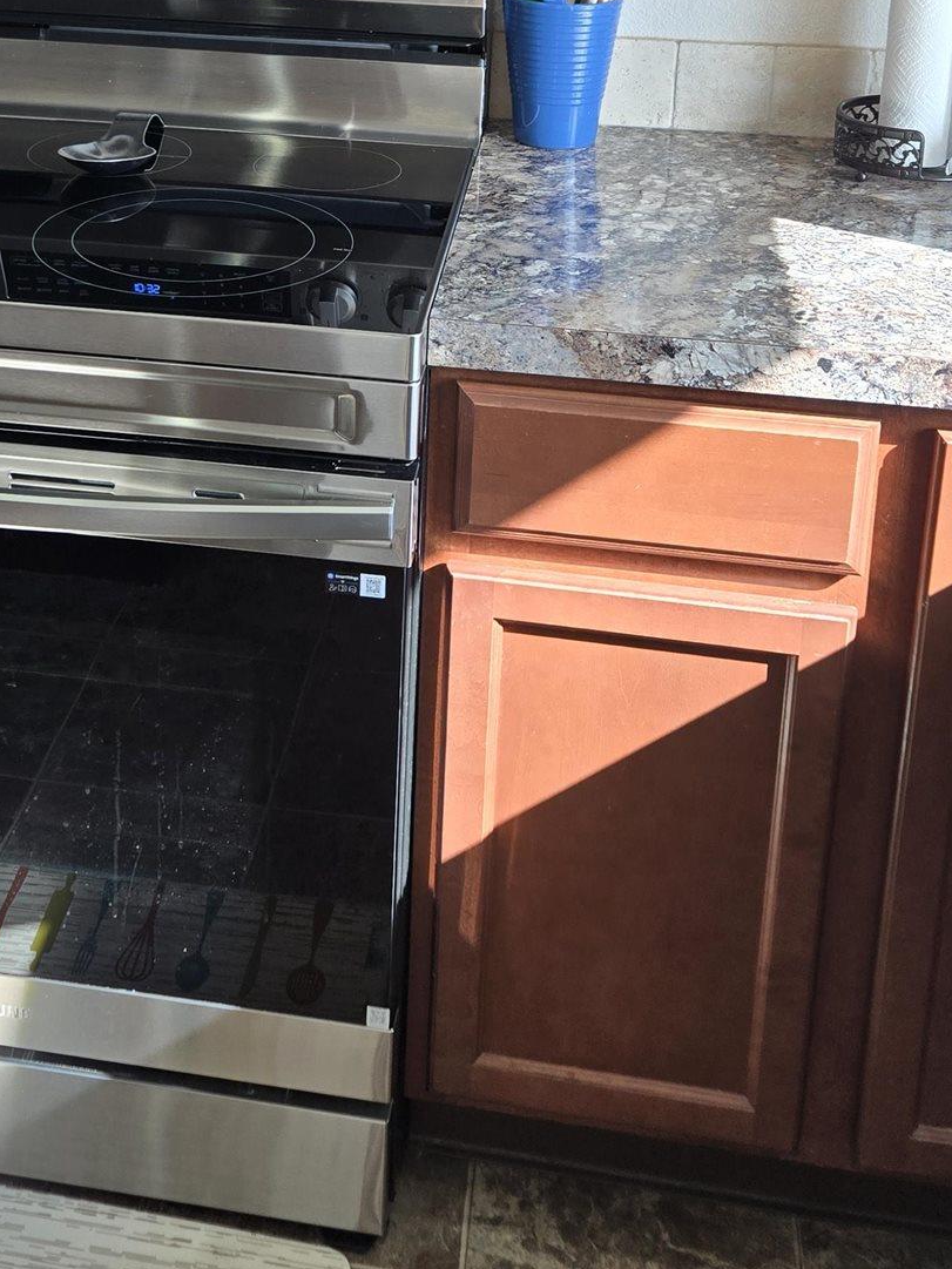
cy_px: 163
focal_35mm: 49
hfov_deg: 29.4
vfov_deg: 36.8
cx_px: 296
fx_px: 1796
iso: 64
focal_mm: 5.4
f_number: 1.8
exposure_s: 1/180
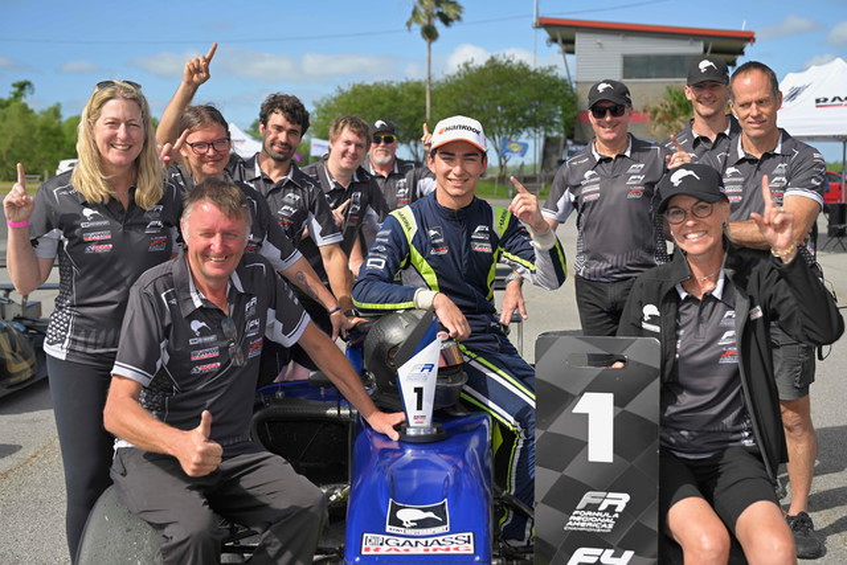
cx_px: 424
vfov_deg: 29.9
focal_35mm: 45
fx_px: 1059
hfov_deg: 43.6
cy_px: 282
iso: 100
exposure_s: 1/800
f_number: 4
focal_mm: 45
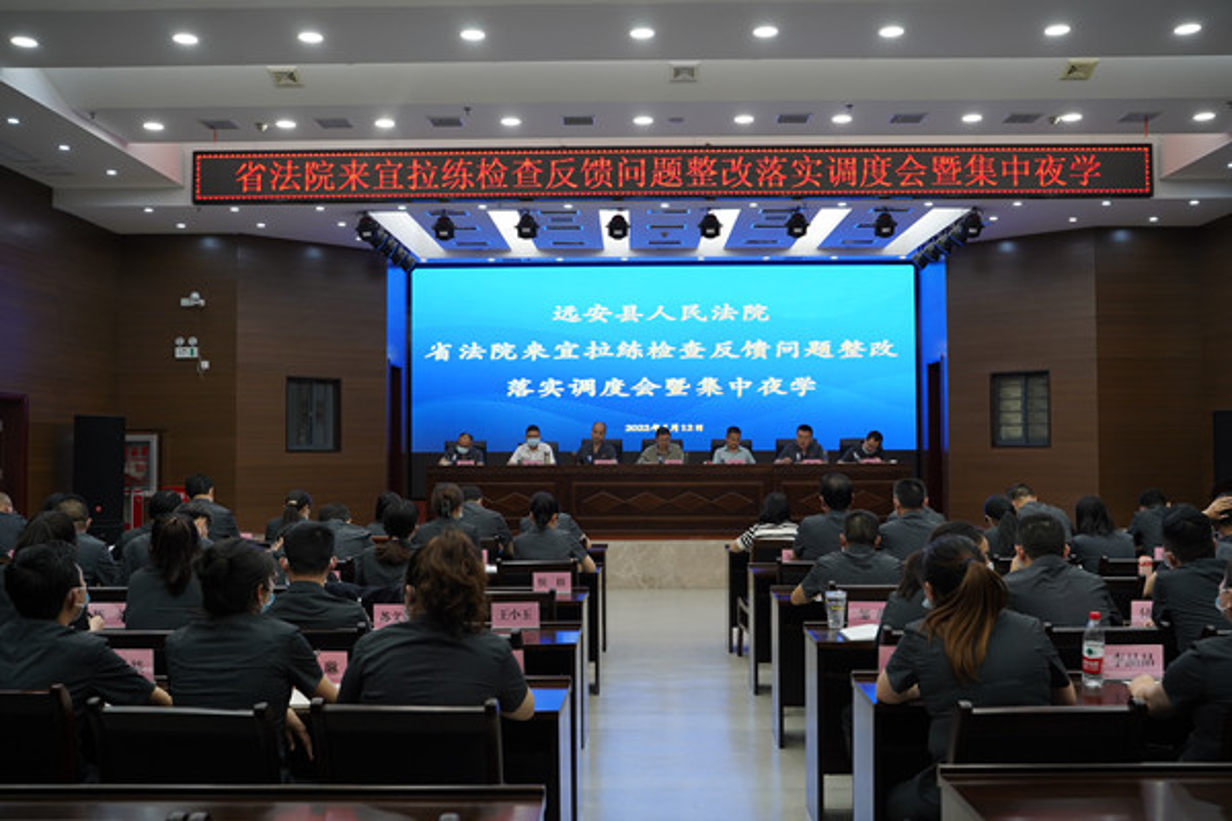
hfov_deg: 55.8
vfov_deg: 38.9
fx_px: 1163
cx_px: 616
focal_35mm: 34
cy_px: 410
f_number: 4
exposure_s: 1/60
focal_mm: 34
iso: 320
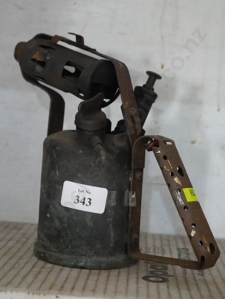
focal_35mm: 66
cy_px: 150
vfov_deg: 29.4
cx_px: 112
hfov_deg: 22.3
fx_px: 572
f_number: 5.4
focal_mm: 33
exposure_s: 1/40
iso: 3200
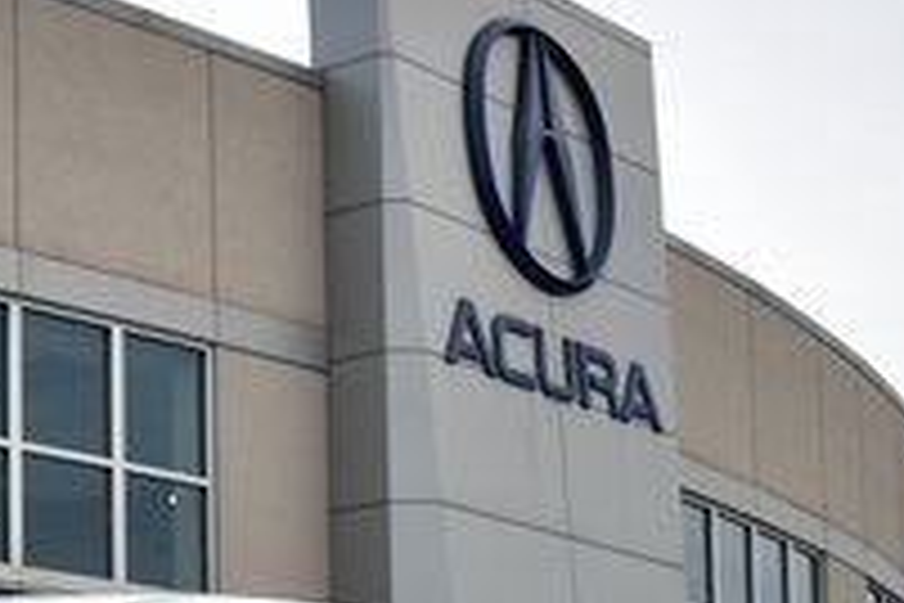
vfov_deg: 11.2
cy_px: 778
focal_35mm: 120
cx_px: -252
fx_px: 3003
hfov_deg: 16.3
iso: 100
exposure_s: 1/60
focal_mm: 25
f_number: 4
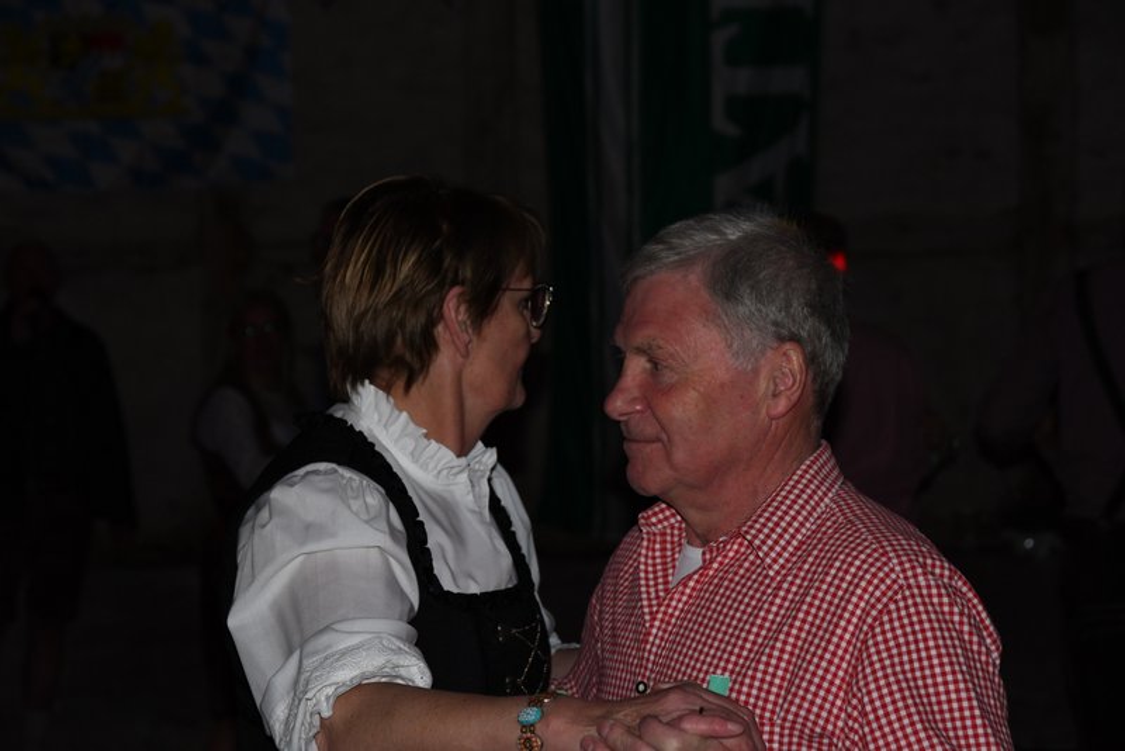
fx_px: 2438
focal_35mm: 78
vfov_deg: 17.5
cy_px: 376
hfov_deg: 26.0
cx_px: 562
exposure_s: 1/80
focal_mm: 52
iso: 1000
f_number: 5
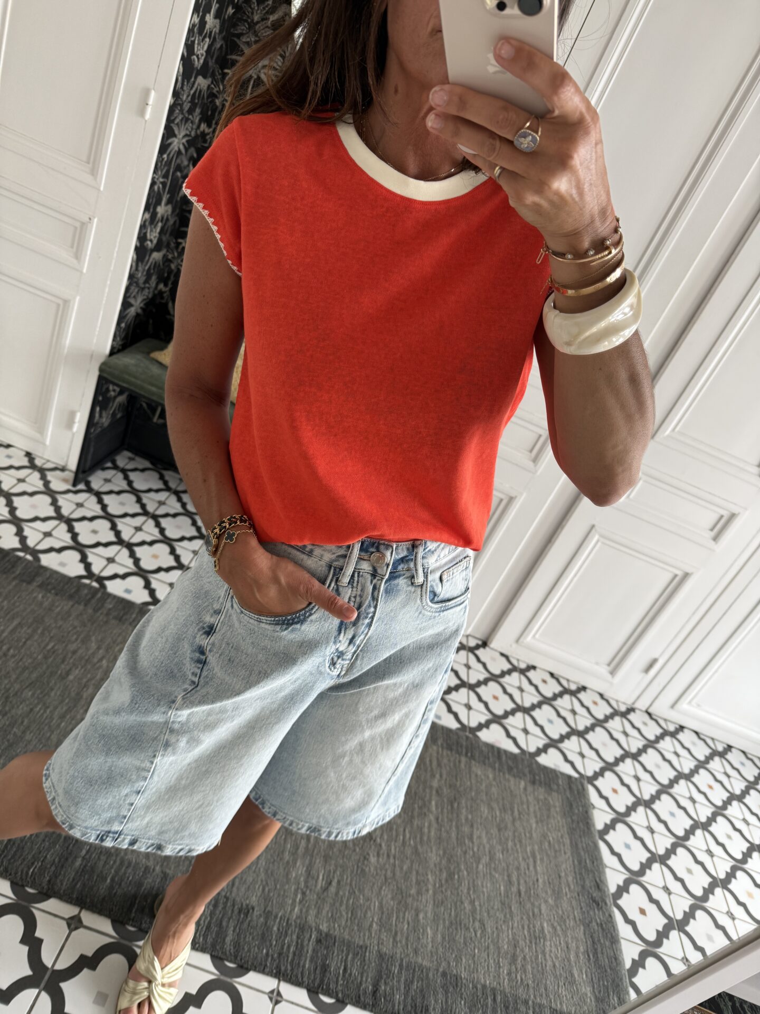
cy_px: 507
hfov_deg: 56.8
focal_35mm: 24
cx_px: 380
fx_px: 703
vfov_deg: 71.6
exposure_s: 1/121
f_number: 1.78
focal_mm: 6.76
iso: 160
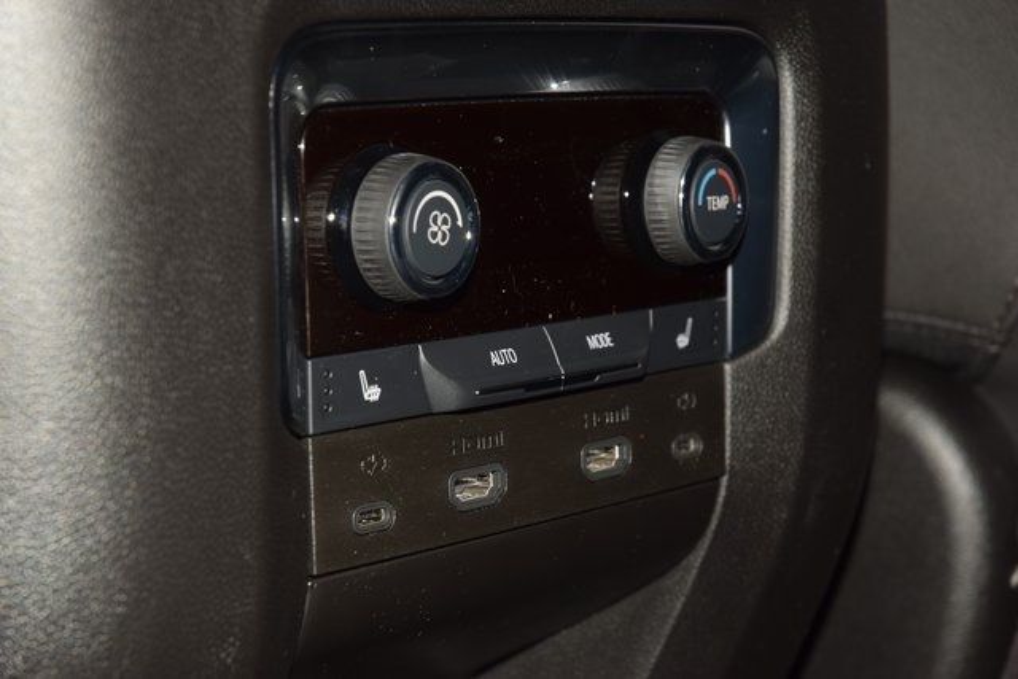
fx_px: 2970
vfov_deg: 13.0
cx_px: 509
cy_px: 340
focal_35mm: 105
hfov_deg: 19.5
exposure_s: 1/125
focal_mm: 70
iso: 125
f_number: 8
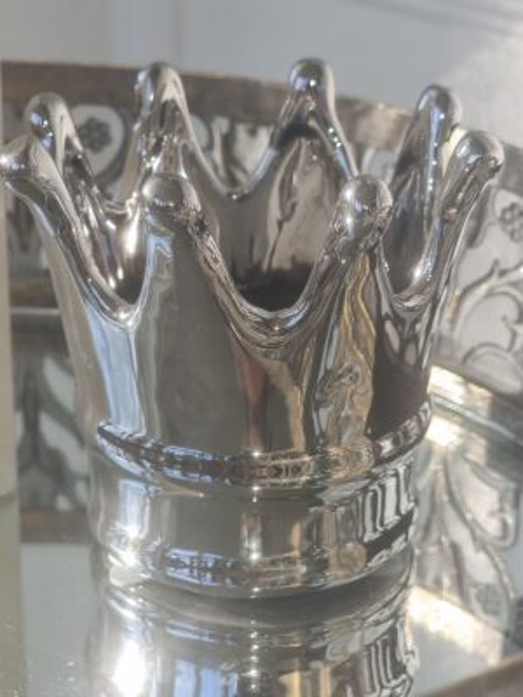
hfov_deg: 20.4
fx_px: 1450
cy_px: 348
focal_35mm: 72
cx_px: 262
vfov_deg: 27.0
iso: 50
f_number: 2.4
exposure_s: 1/356
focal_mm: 9
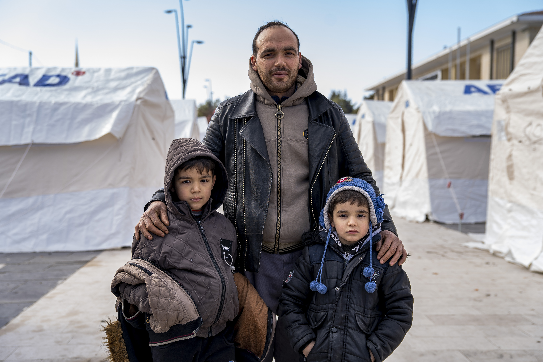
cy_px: 181
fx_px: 694
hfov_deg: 42.7
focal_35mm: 46
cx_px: 272
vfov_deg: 29.2
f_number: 4
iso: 50
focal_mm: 46
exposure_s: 1/250
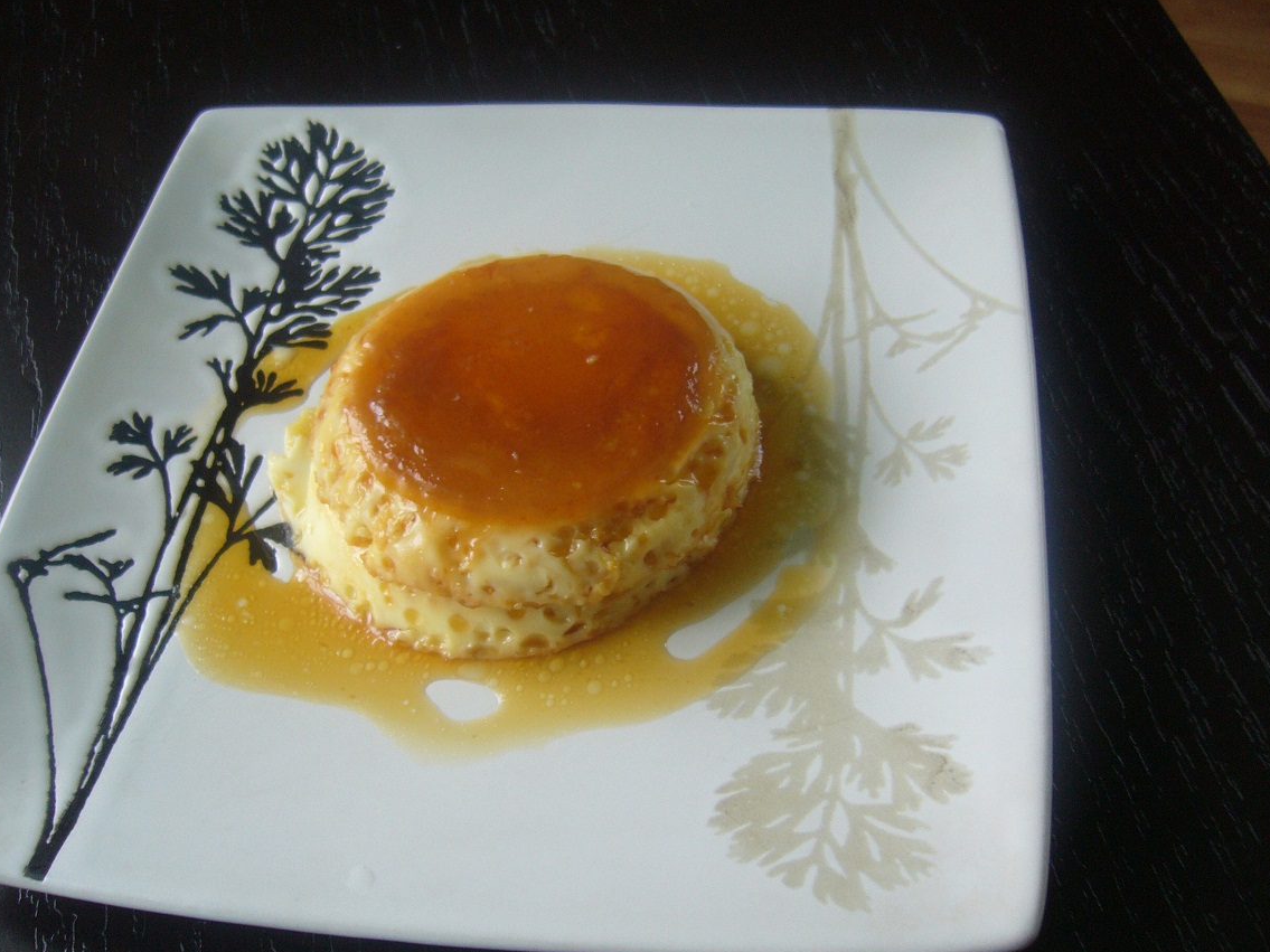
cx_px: 624
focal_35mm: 37
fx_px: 1357
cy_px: 461
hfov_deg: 50.1
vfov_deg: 38.7
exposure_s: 1/15
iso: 100
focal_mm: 5.8
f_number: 2.8
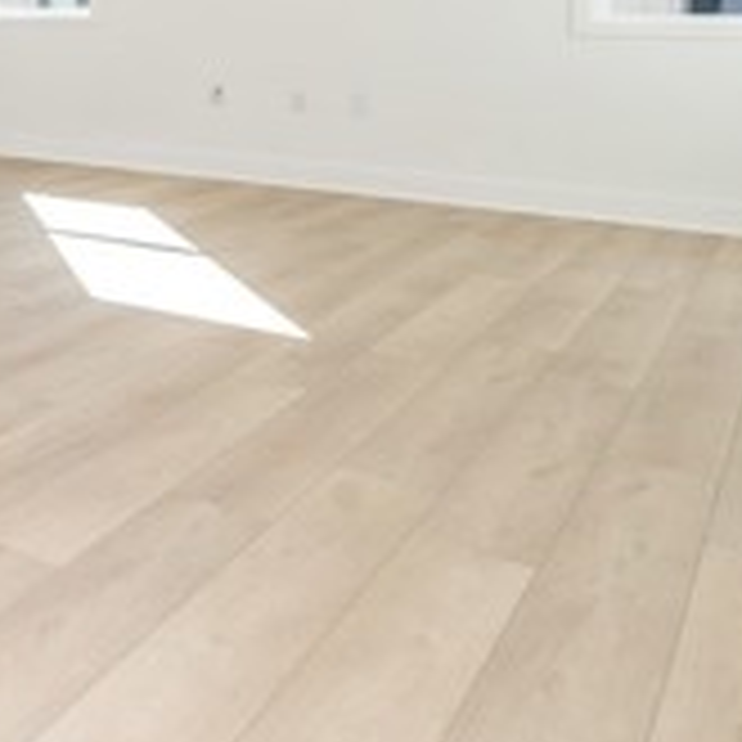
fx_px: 1116
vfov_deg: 33.8
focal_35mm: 46
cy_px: 9
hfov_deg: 22.8
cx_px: -558
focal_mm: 14
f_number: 5.6
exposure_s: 1/125
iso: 110
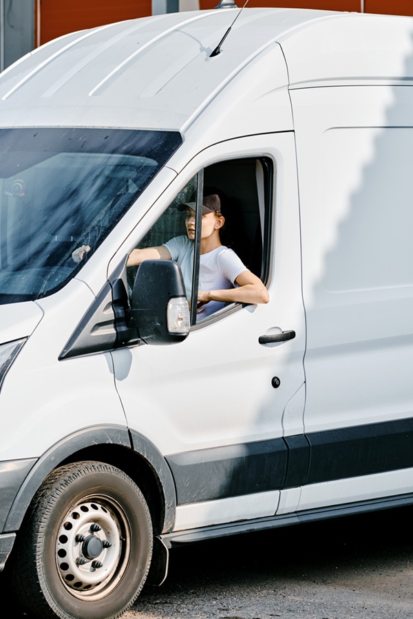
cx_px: 206
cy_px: 310
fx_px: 2323
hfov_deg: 10.2
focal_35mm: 135
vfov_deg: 15.2
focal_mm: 90
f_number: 4
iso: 160
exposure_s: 1/640
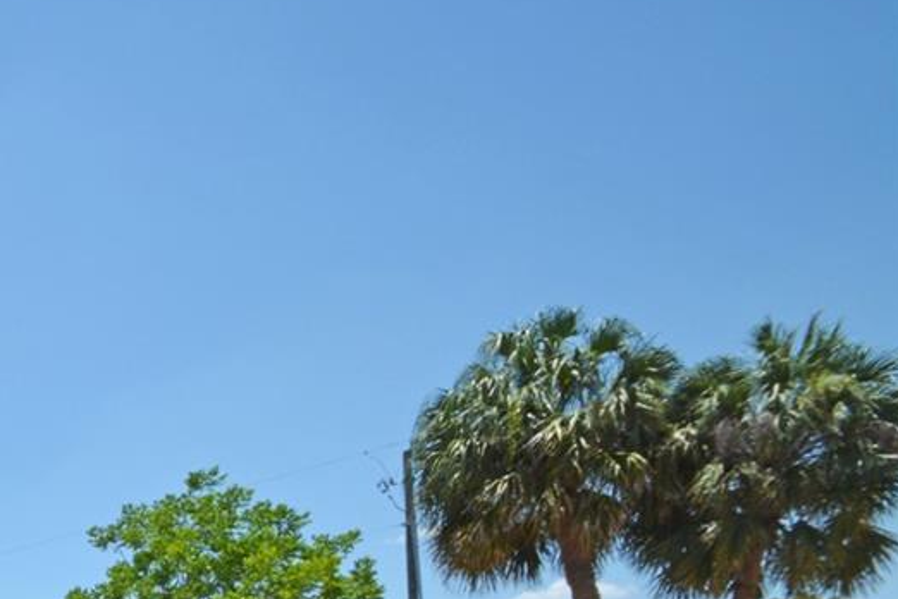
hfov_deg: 27.7
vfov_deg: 24.4
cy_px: 837
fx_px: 1147
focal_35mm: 46
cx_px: -470
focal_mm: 10
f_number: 13
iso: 160
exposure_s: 1/160
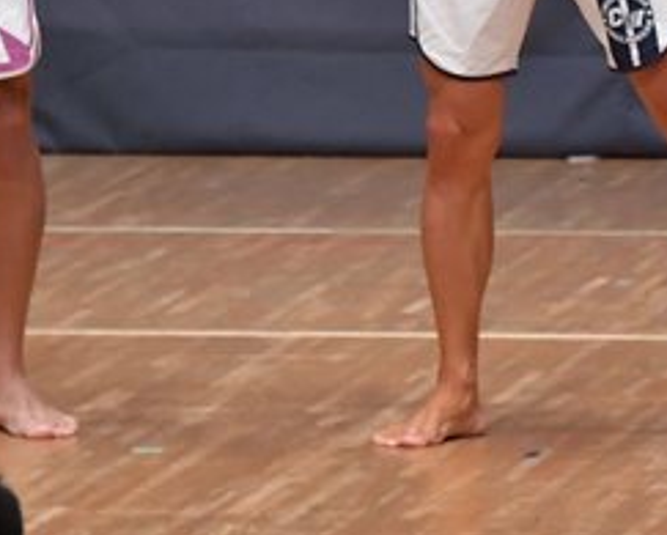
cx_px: 808
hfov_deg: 2.3
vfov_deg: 1.8
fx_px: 16839
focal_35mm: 852
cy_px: -99
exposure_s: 1/400
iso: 6400
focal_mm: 190
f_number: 5.6
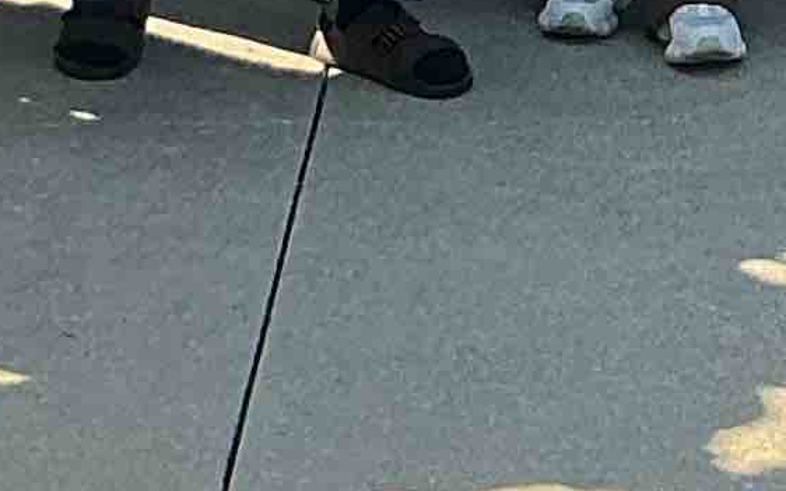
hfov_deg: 9.6
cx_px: 1077
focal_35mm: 213
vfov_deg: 5.6
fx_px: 4562
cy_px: -1263
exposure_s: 1/272
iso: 25
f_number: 1.8
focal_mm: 3
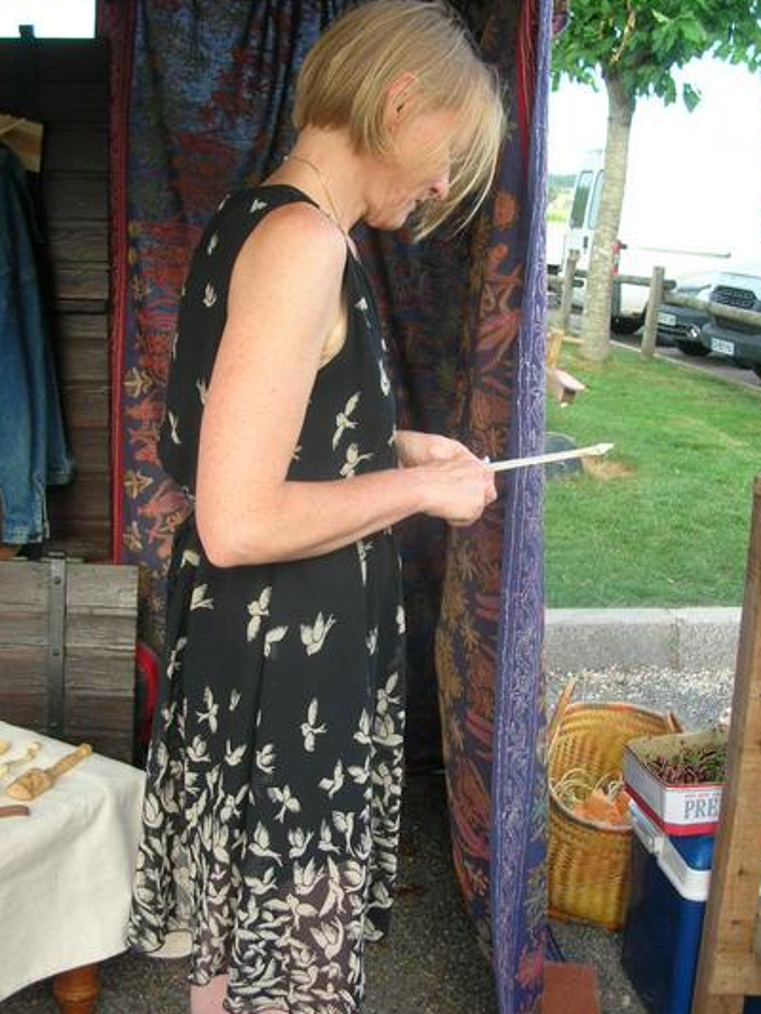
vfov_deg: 44.7
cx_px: 394
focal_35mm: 42
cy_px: 550
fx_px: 1231
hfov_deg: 34.4
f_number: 2.8
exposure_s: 1/87.5
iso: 50
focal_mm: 5.8
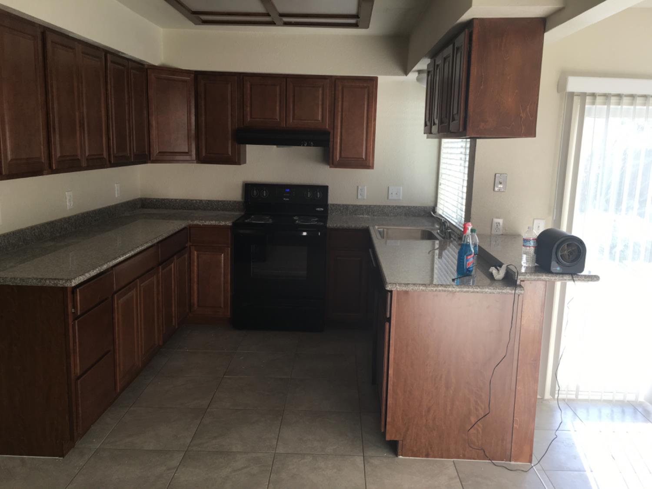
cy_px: 244
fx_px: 546
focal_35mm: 29
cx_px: 326
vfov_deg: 48.2
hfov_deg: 61.7
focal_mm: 4.15
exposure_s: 1/40
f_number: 2.2
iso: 25
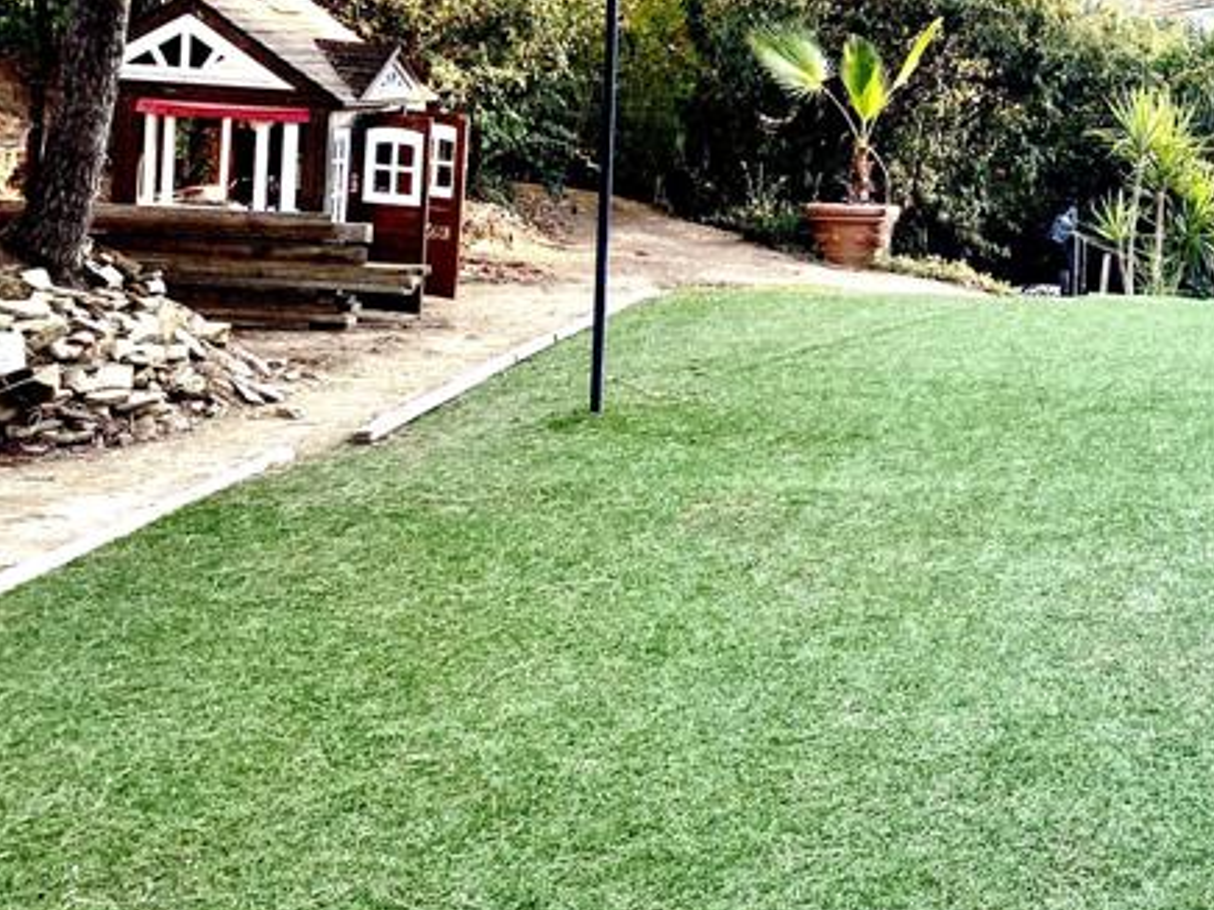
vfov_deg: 23.6
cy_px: 150
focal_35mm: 61
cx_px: 1378
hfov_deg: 28.4
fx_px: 2139
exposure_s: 1/557
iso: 32
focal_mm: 4.25
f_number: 1.8
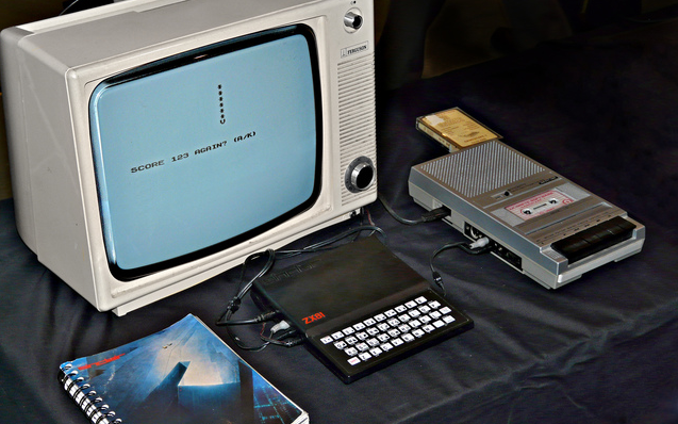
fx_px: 1219
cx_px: 338
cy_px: 210
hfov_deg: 31.1
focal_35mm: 66
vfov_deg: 19.7
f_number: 3.2
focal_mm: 10.2
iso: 100
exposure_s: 1/50
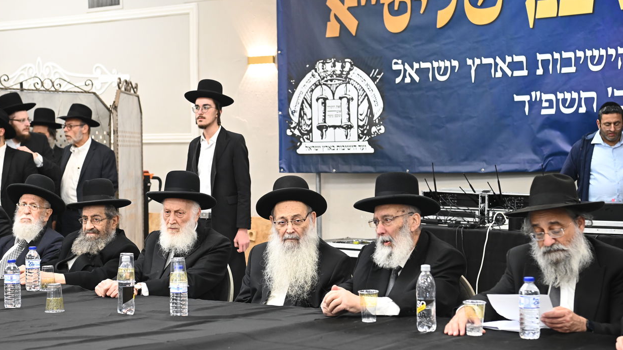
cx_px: 282
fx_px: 1173
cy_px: 208
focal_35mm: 71
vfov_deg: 17.0
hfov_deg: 29.7
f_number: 4.5
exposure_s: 1/160
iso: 2000
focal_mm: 60
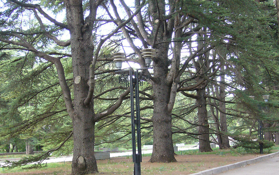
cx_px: 139
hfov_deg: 34.5
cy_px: 89
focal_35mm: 59
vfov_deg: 22.0
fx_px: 449
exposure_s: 1/60
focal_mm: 9.1
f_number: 3.5
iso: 250
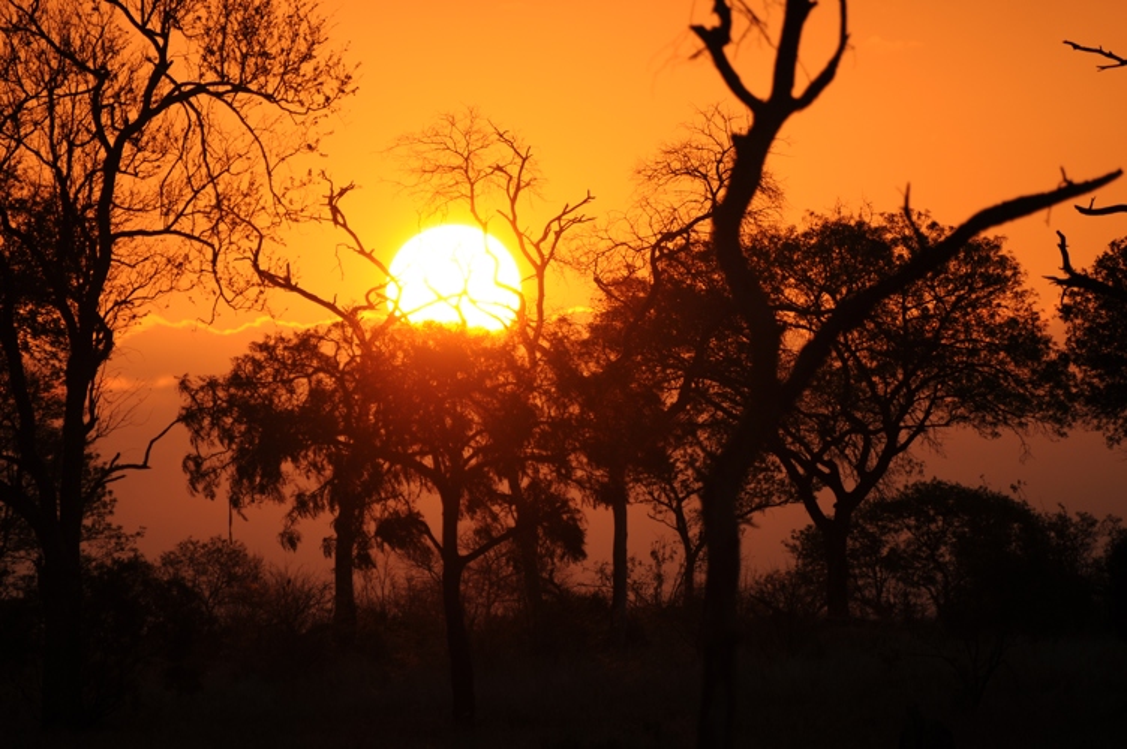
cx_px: 564
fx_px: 14075
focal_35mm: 450
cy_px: 374
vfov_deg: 3.0
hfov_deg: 4.6
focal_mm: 300
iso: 200
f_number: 5.6
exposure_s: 1/800
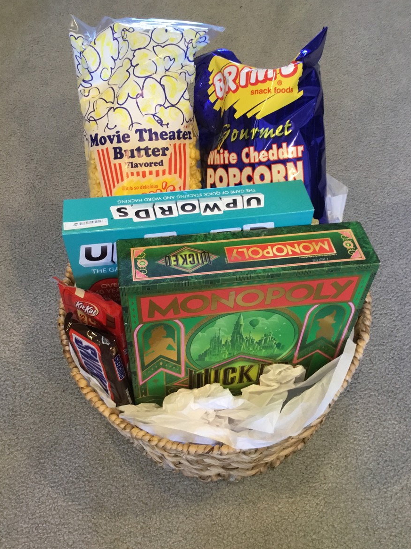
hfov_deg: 44.1
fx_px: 507
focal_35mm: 32
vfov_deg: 56.8
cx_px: 211
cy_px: 266
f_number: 2.4
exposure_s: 1/30
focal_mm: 3.3
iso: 100
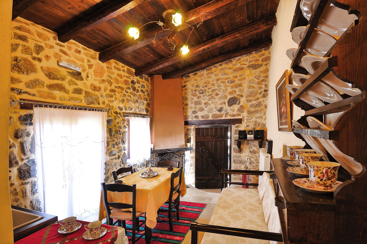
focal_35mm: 18
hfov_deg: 90.1
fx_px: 183
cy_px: 122
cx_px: 184
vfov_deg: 67.2
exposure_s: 2
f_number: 11
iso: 200
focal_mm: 12
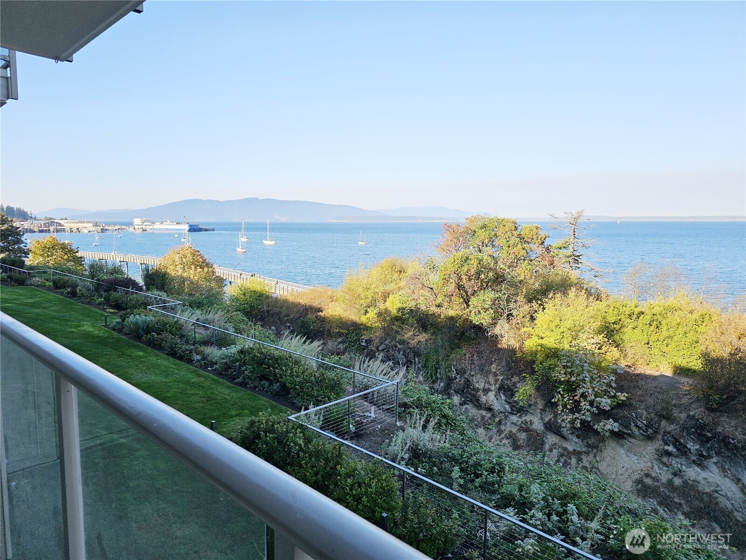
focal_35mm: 23
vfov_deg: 58.9
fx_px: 496
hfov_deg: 73.9
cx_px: 373
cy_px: 280
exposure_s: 1/432
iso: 10
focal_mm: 6.3
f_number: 1.7
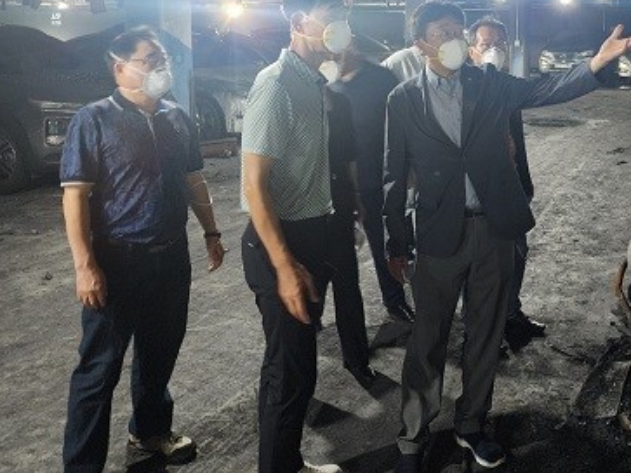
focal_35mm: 38
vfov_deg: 36.3
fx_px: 692
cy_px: 87
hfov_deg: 47.1
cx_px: 478
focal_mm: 6.4
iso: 640
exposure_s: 1/24
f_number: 1.8
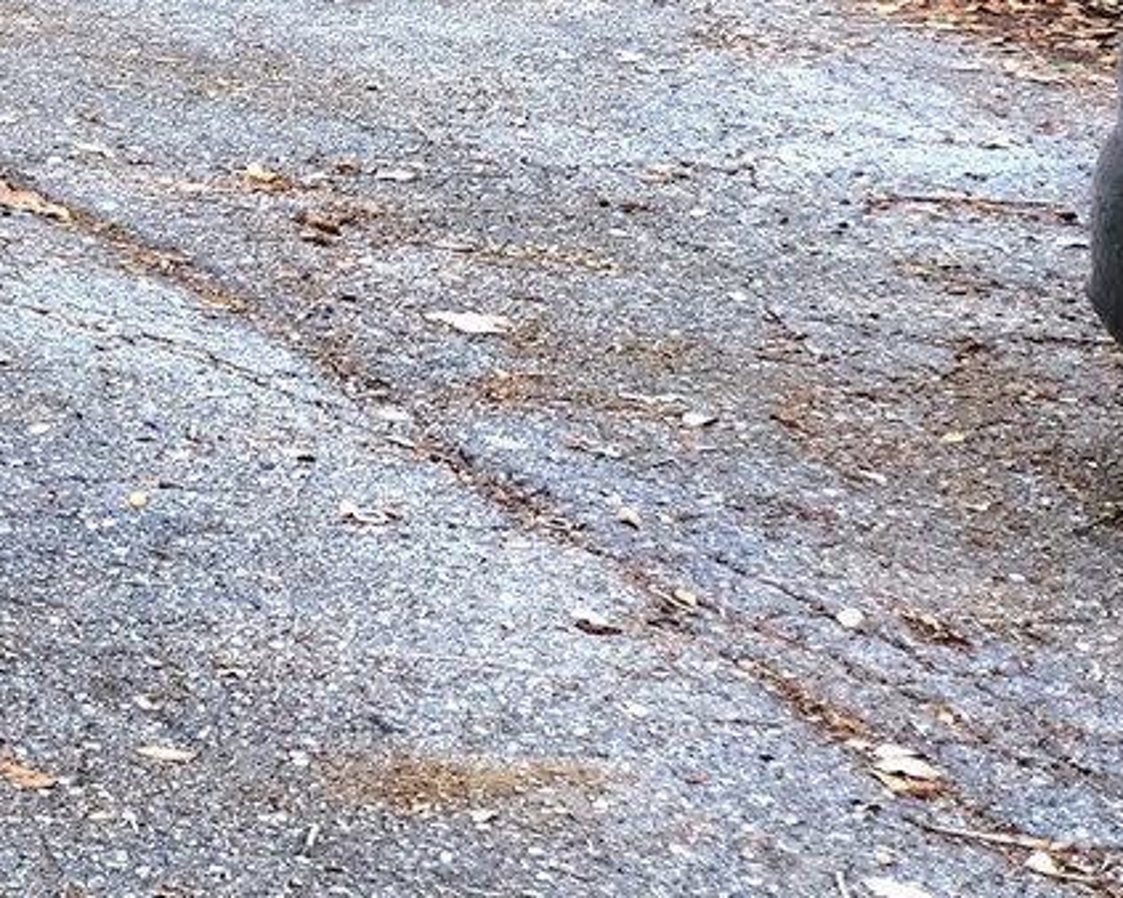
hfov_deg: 17.5
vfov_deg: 17.2
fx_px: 2824
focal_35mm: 85
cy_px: -183
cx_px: -990
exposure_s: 1/182
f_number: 1.8
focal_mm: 5.4
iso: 160
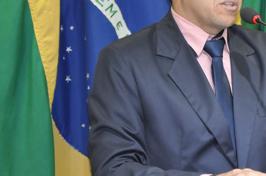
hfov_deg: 9.9
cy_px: 25
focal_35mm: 207
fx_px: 1528
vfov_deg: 6.6
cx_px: 189
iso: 2000
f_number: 5.3
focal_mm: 80
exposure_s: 1/60
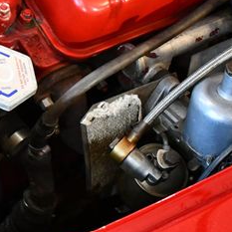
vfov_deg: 20.5
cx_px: -68
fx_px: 637
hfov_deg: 19.1
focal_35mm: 84
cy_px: 56
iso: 3200
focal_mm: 18
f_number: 3.5
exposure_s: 1/100
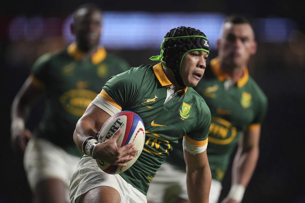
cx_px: 152
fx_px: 3389
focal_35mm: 400
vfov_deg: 3.4
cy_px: 102
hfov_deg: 5.2
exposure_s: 1/2000
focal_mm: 400
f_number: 2.8
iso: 2000
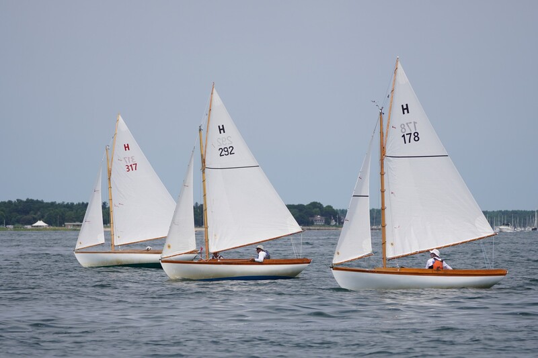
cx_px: 269
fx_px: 3362
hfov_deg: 9.2
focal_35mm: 225
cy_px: 179
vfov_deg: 6.1
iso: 125
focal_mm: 150
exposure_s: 1/1250
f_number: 5
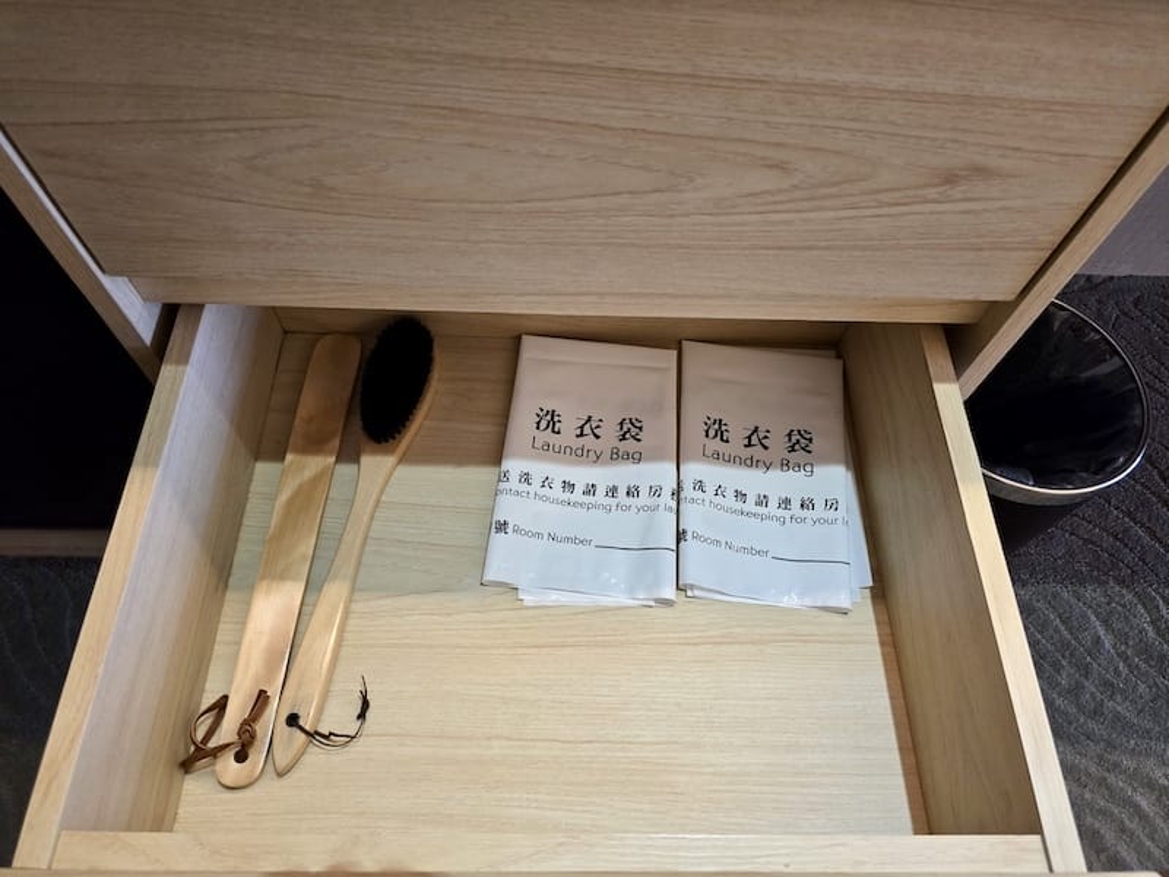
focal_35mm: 23
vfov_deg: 58.9
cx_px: 584
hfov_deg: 73.9
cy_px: 438
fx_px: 777
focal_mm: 6.3
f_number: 1.7
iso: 640
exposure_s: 1/60.2
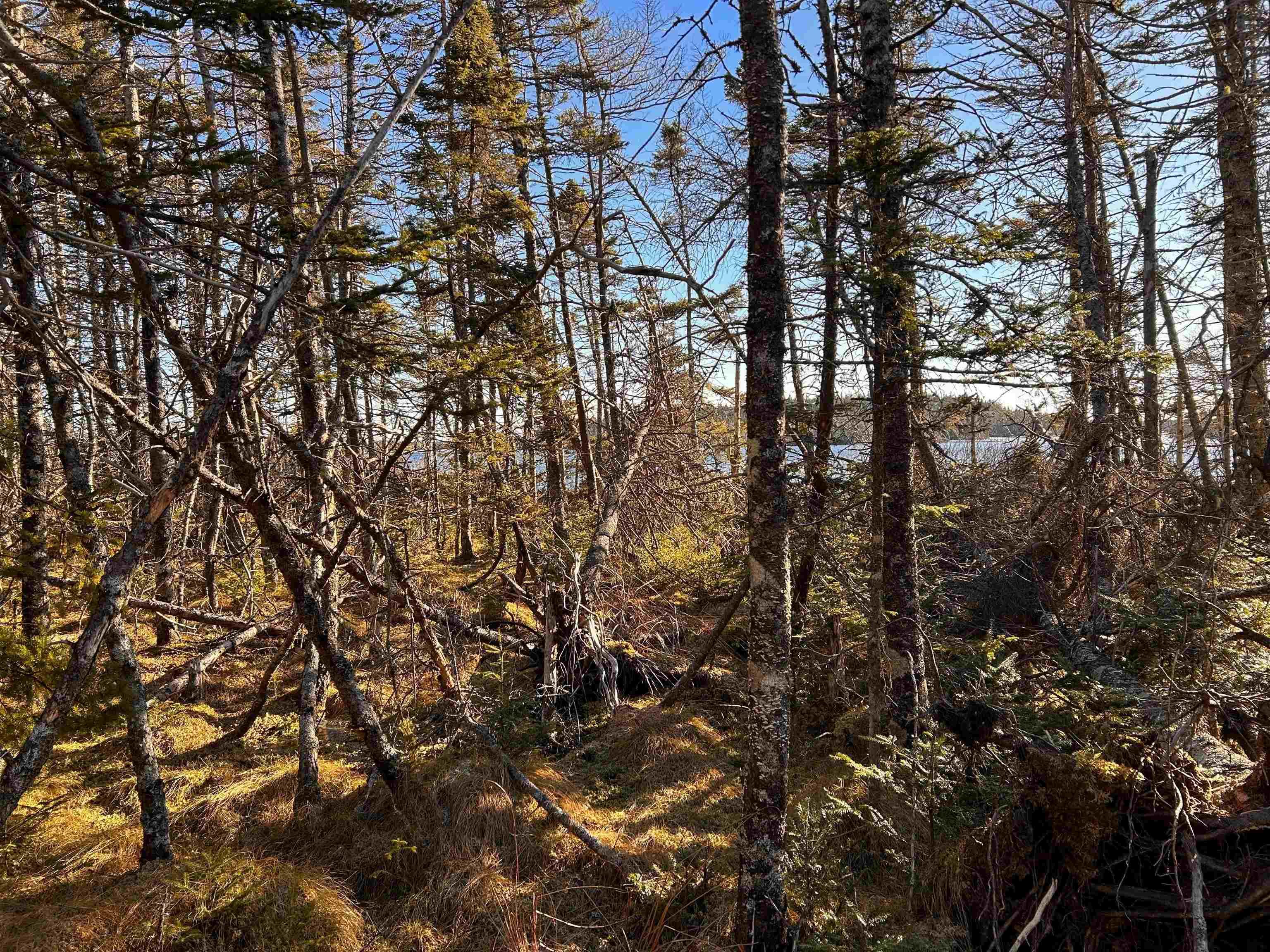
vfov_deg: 53.1
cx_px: 635
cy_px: 476
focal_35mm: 26
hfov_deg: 67.3
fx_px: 954
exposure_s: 1/666
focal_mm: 5.7
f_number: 1.5
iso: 50
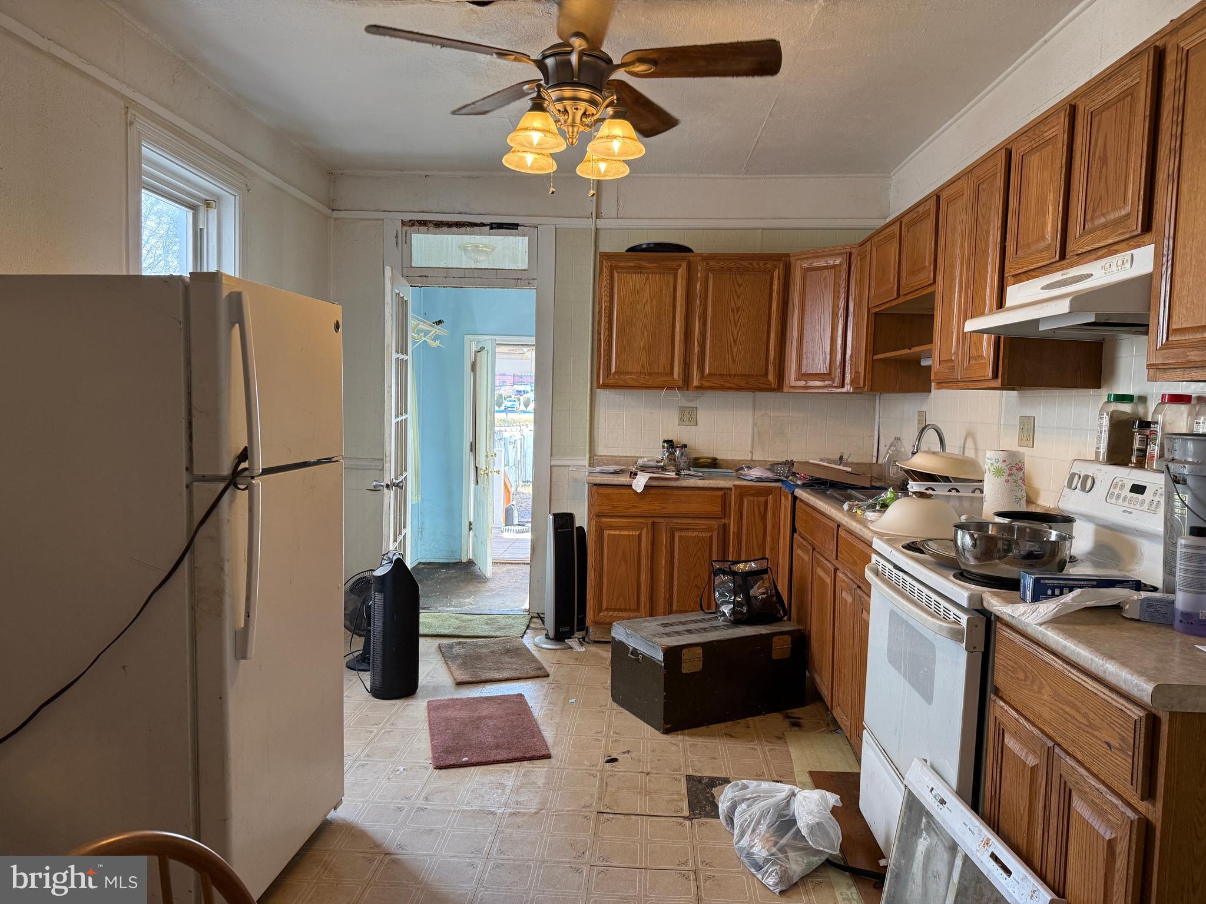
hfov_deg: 71.6
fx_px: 836
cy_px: 452
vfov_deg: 56.8
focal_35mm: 24
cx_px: 603
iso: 200
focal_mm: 6.76
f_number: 1.78
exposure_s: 1/120
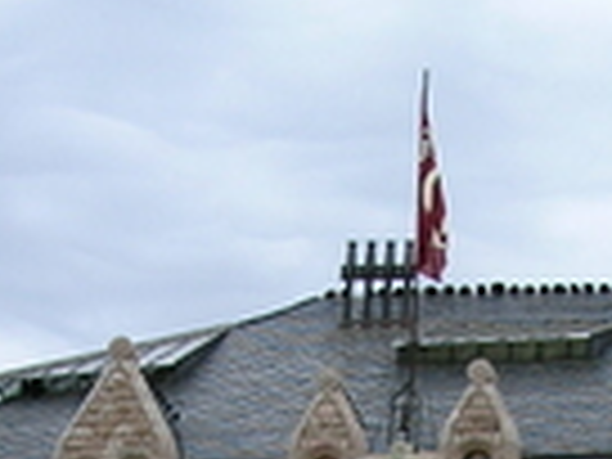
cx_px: 410
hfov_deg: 12.4
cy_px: 830
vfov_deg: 8.9
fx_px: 2811
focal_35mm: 159
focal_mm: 6
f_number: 2.7
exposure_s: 1/39.1
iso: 50
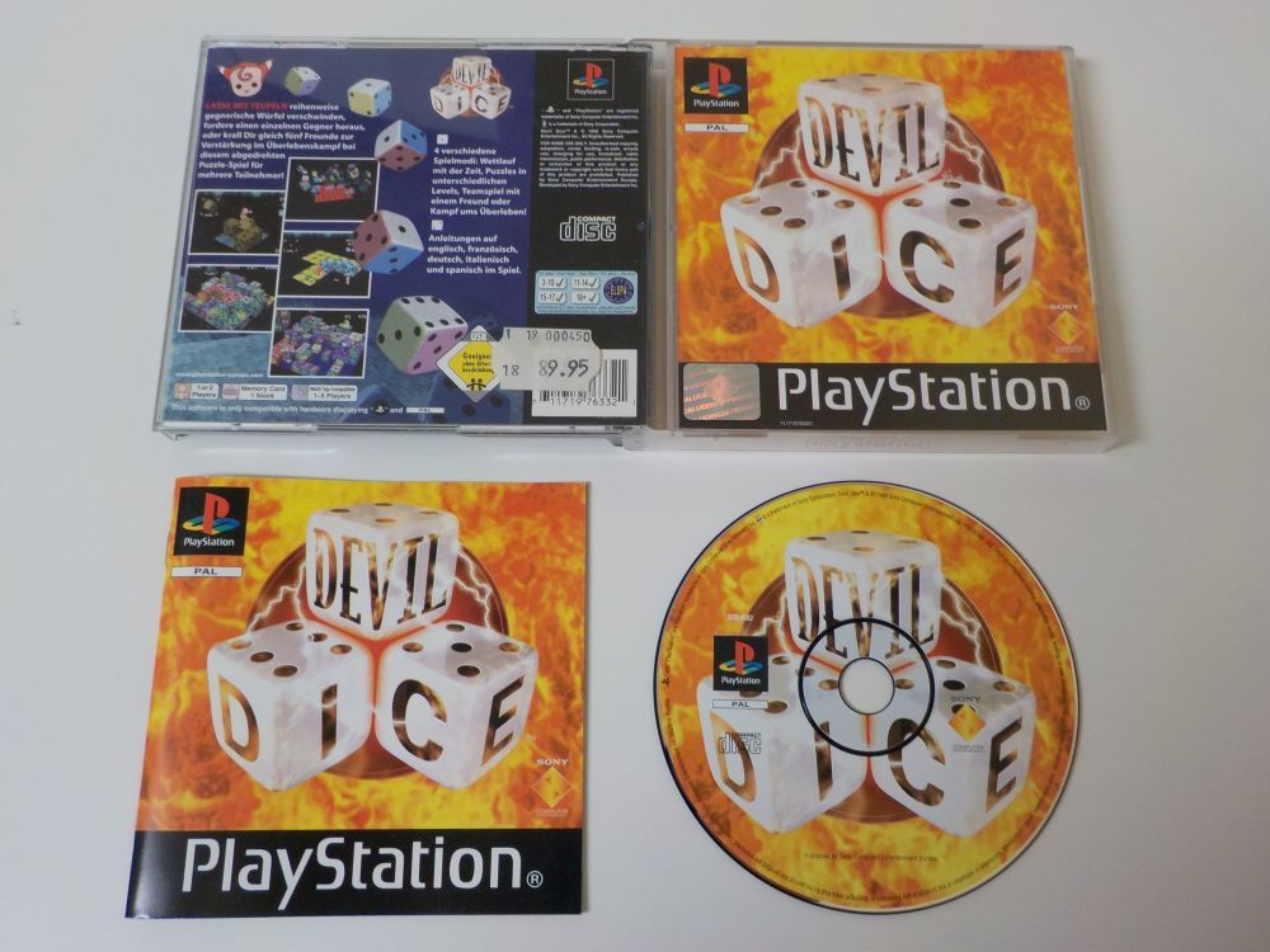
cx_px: 635
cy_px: 476
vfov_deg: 46.8
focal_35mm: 30
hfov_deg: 60.0
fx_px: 1101
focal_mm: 4.1
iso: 180
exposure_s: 1/30
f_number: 3.3
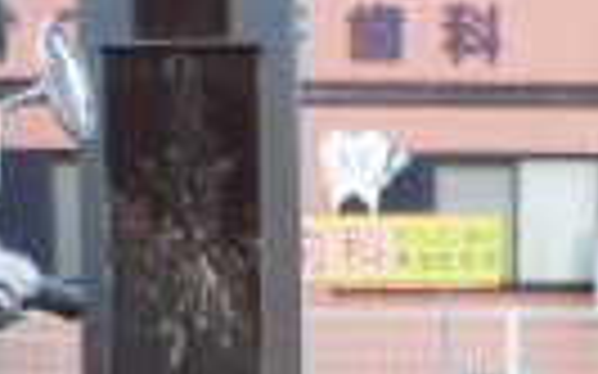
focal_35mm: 143
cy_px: 707
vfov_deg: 8.7
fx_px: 2330
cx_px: 315
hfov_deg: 14.6
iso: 100
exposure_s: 1/100
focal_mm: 5
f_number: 3.7
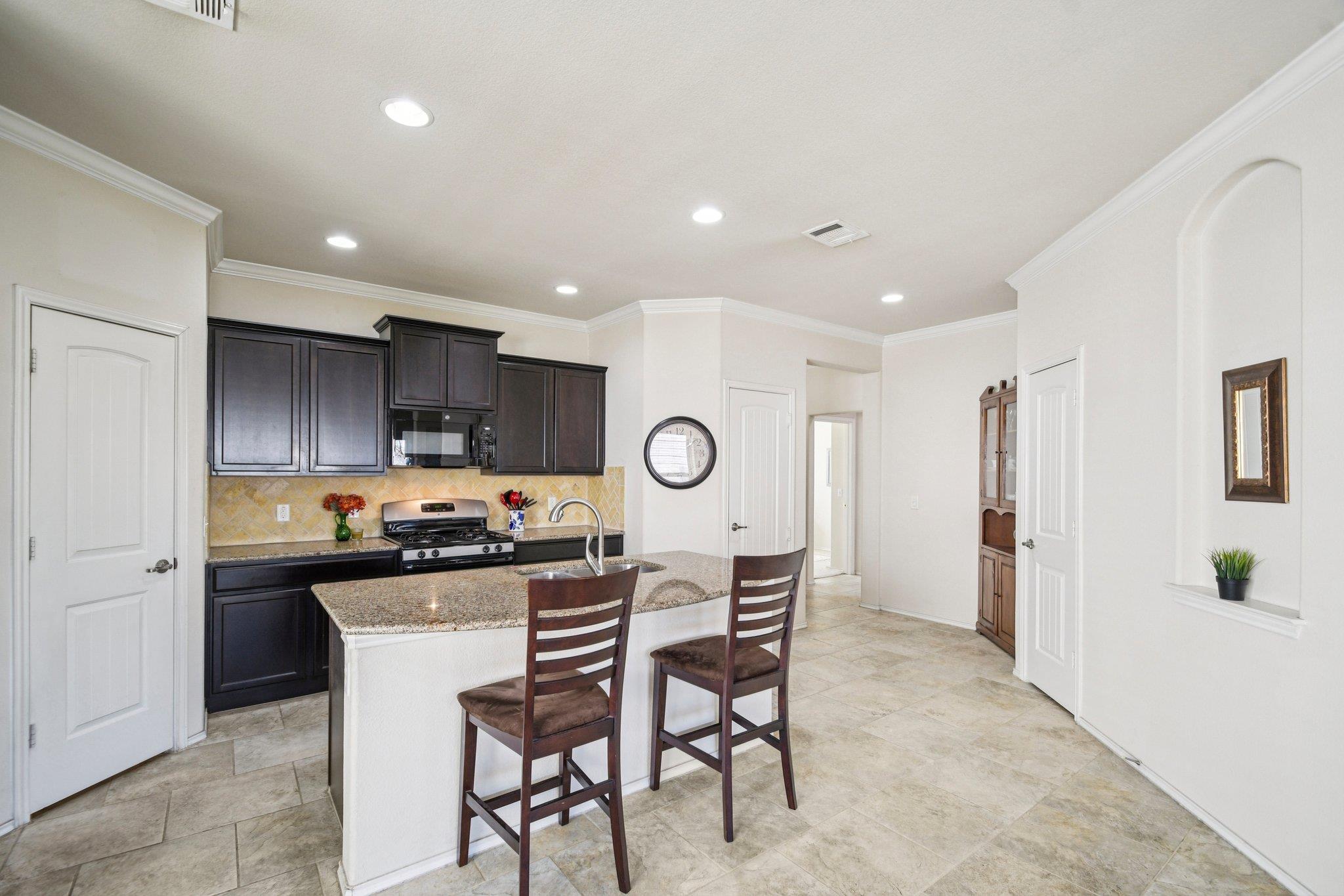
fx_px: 560
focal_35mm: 15
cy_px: 448
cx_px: 672
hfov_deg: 100.4
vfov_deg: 77.3
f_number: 8
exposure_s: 1/8
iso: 400
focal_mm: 10
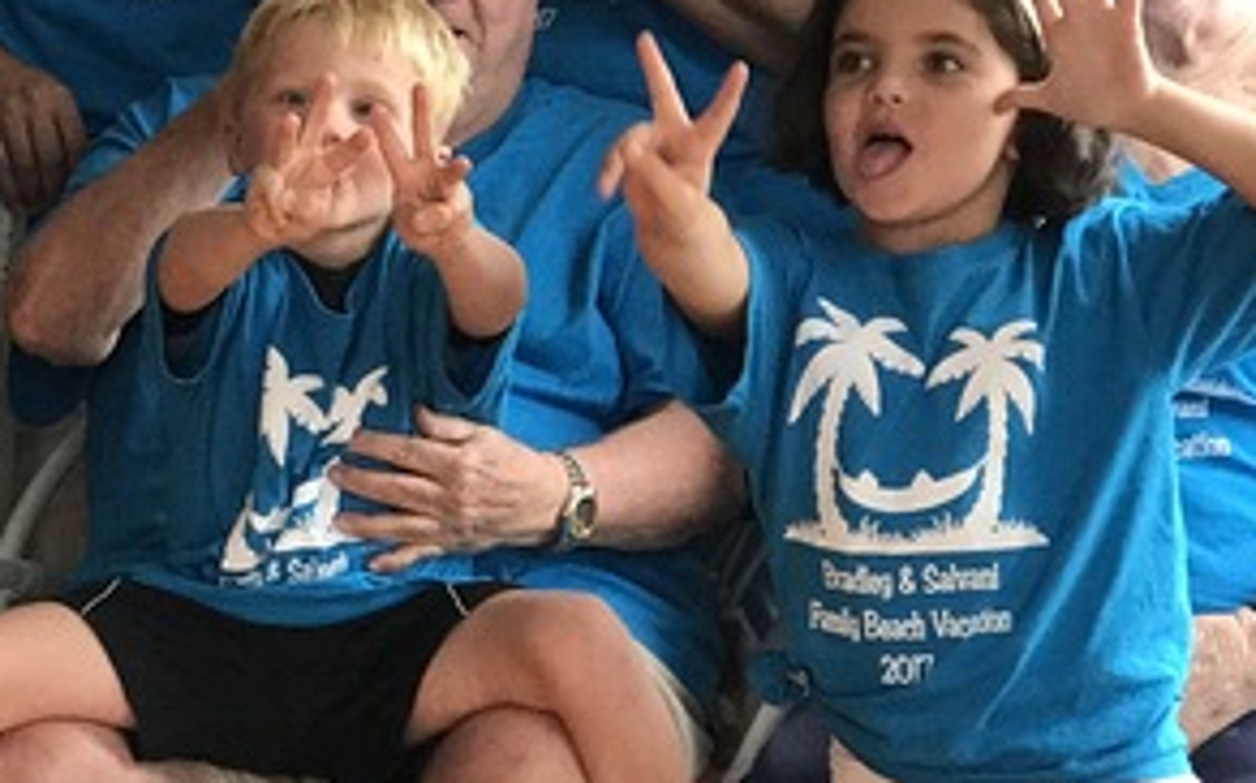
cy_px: 288
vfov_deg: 8.8
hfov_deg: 13.8
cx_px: -26
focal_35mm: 149
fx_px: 5096
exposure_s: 1/60
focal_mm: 6.6
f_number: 2.8
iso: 250
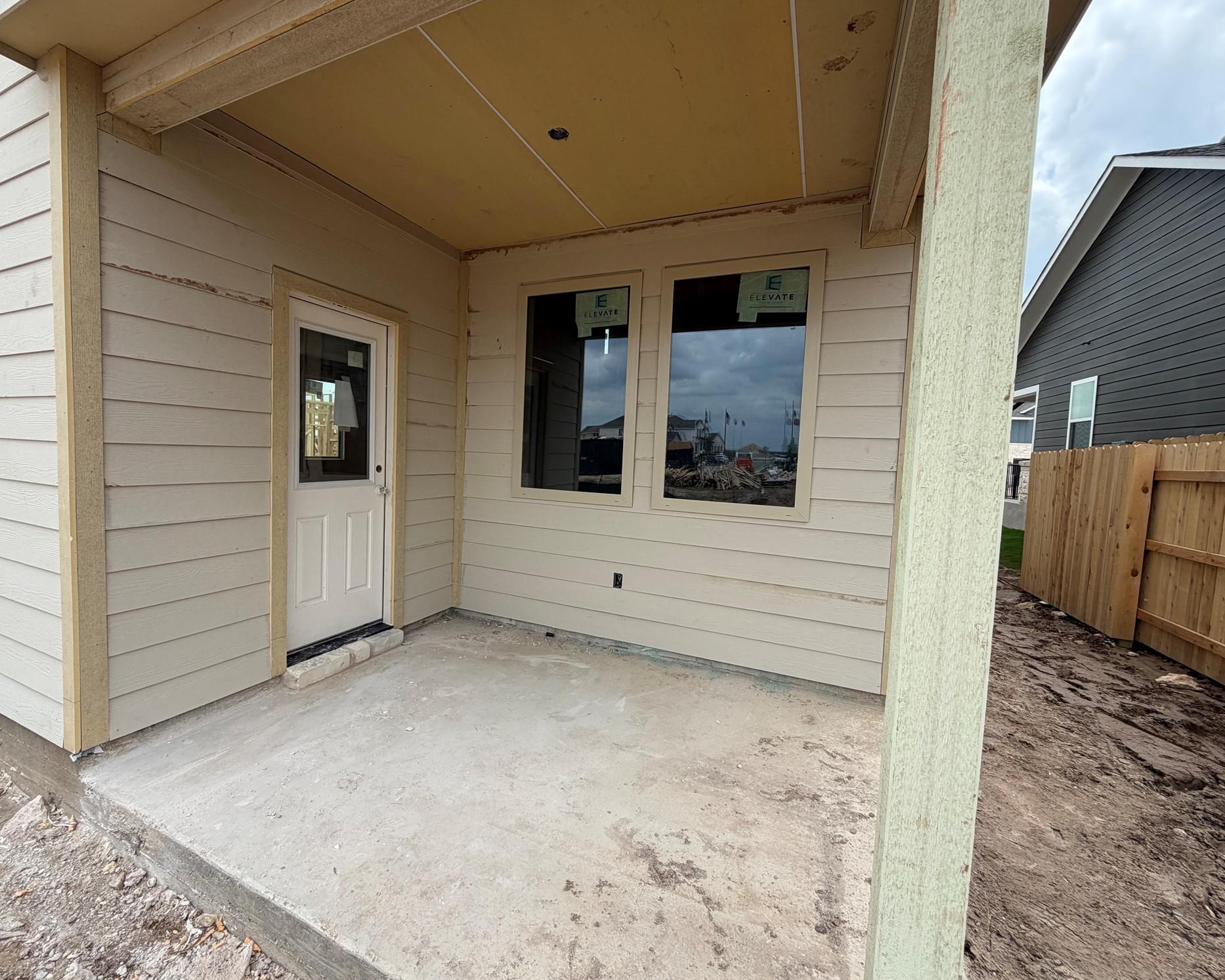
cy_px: 482
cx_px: 557
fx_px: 544
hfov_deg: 96.5
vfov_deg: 84.0
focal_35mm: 15
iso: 40
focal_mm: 2.22
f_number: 2.2
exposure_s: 1/770
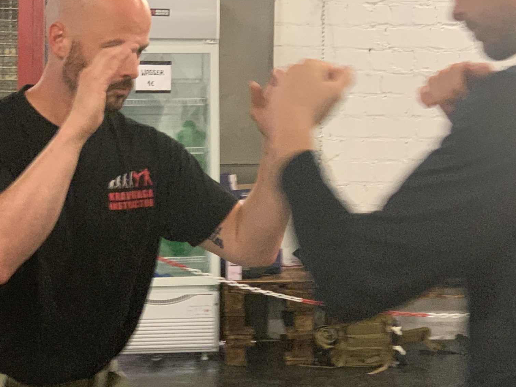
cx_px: 251
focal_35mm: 88
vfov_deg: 16.8
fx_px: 1312
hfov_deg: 22.3
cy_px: 208
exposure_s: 1/50
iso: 250
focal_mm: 6
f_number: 2.4
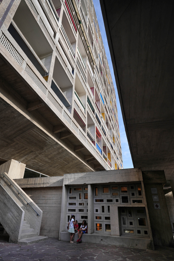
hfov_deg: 59.5
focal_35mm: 21
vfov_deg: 81.2
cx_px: 84
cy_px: 131
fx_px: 152
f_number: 5.6
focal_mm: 20
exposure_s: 1/500
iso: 100
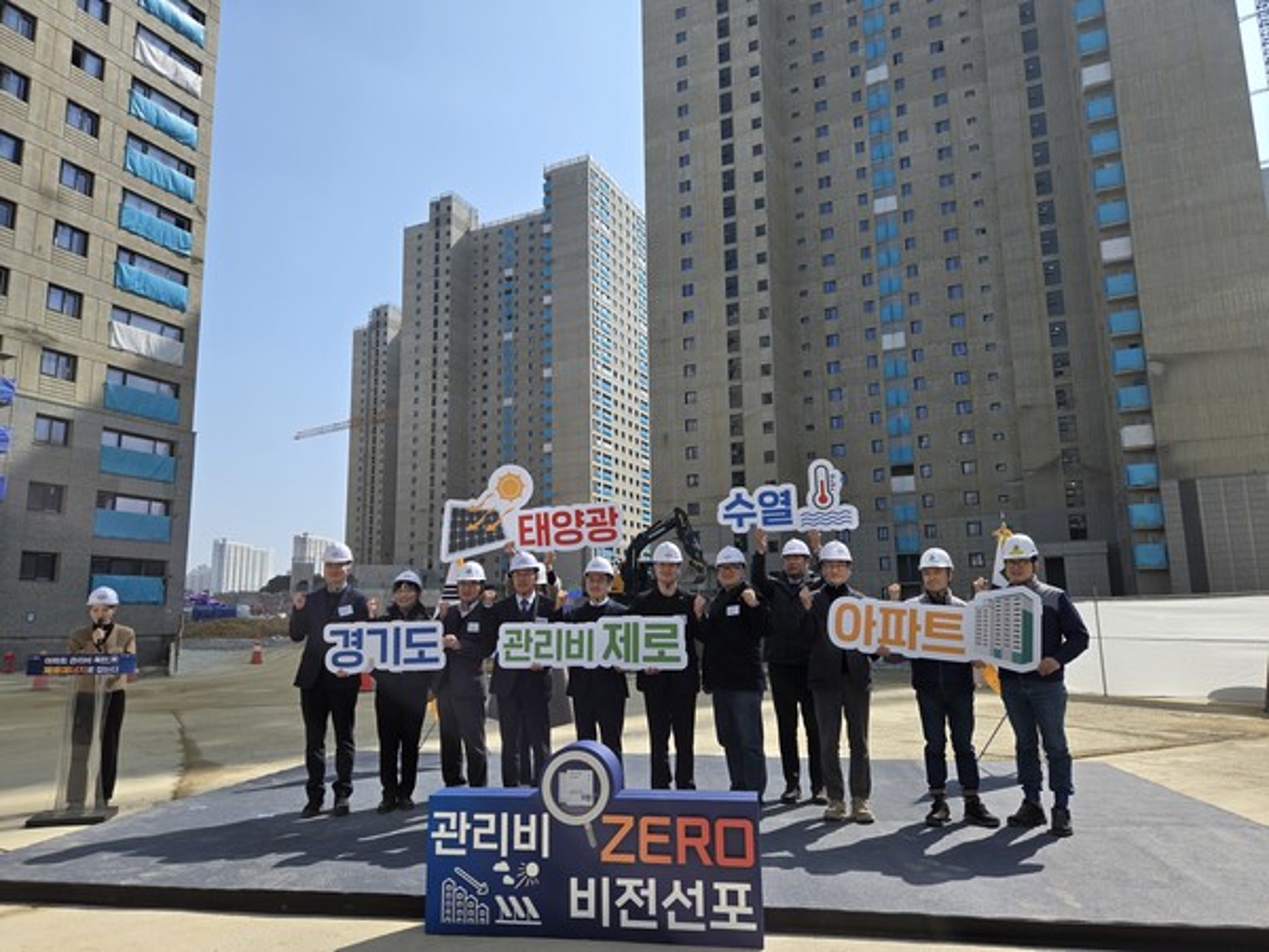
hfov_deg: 73.9
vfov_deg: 58.9
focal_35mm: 23
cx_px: 634
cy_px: 476
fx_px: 843
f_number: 1.8
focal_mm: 5.4
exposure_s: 1/2921
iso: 40
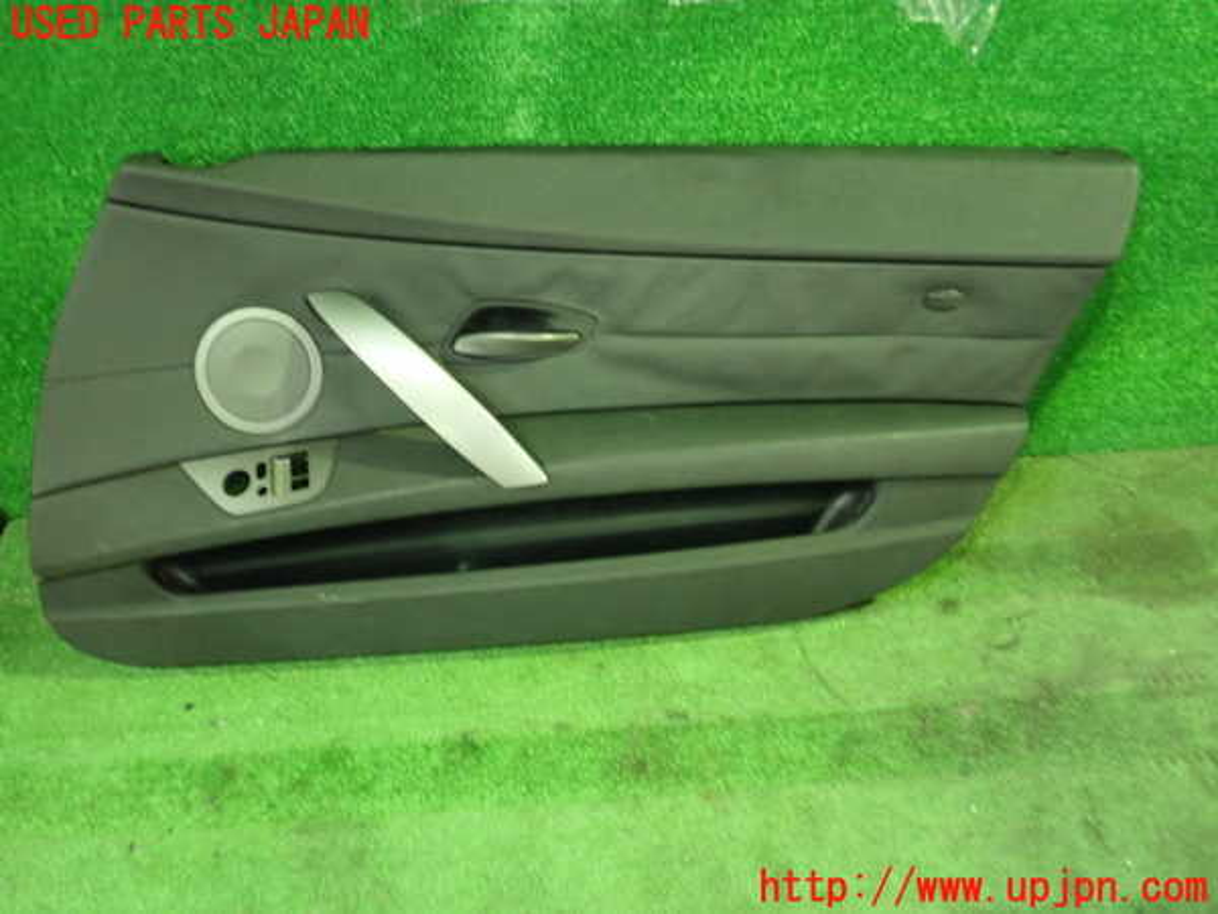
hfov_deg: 60.0
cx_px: 609
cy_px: 457
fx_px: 1056
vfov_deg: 46.8
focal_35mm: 30
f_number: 2.3
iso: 800
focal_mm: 5.5
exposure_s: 1/30
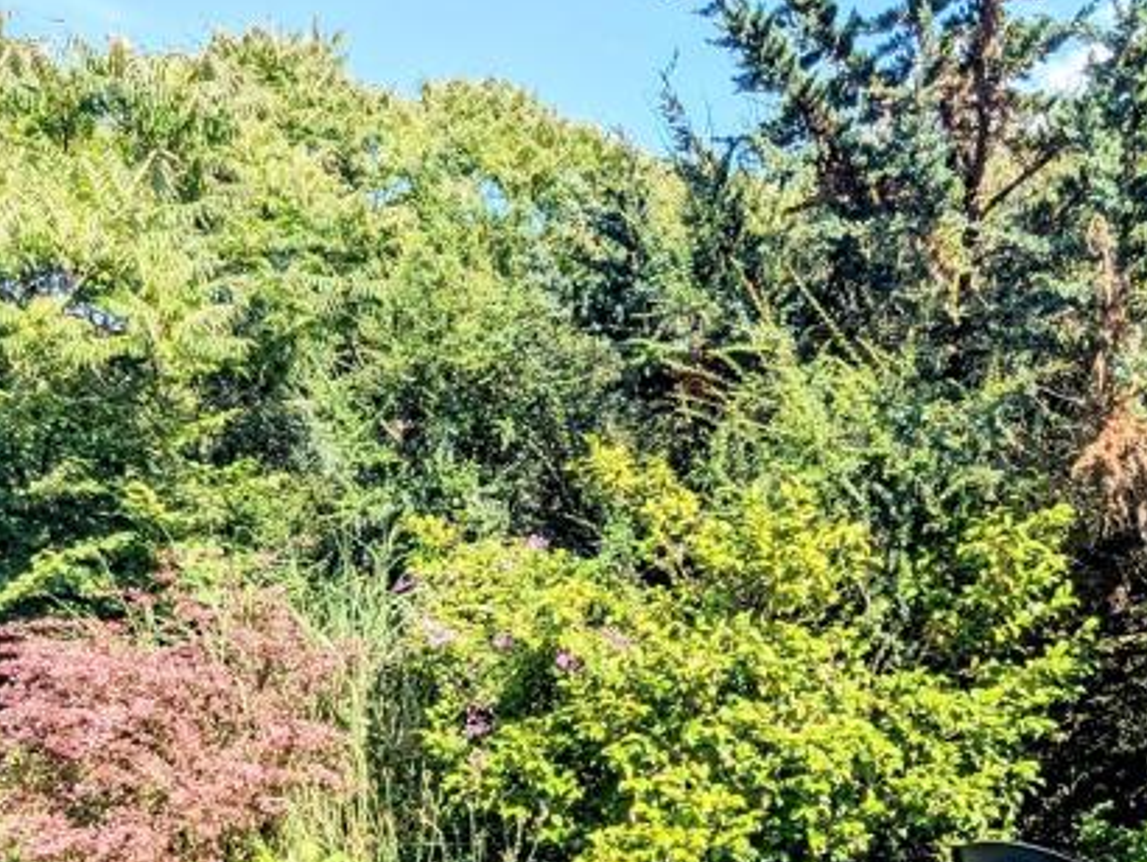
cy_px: 777
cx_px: 646
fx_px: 1326
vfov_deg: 34.0
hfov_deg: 46.7
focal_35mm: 40
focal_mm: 2.35
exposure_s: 1/511
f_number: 2.2
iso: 50
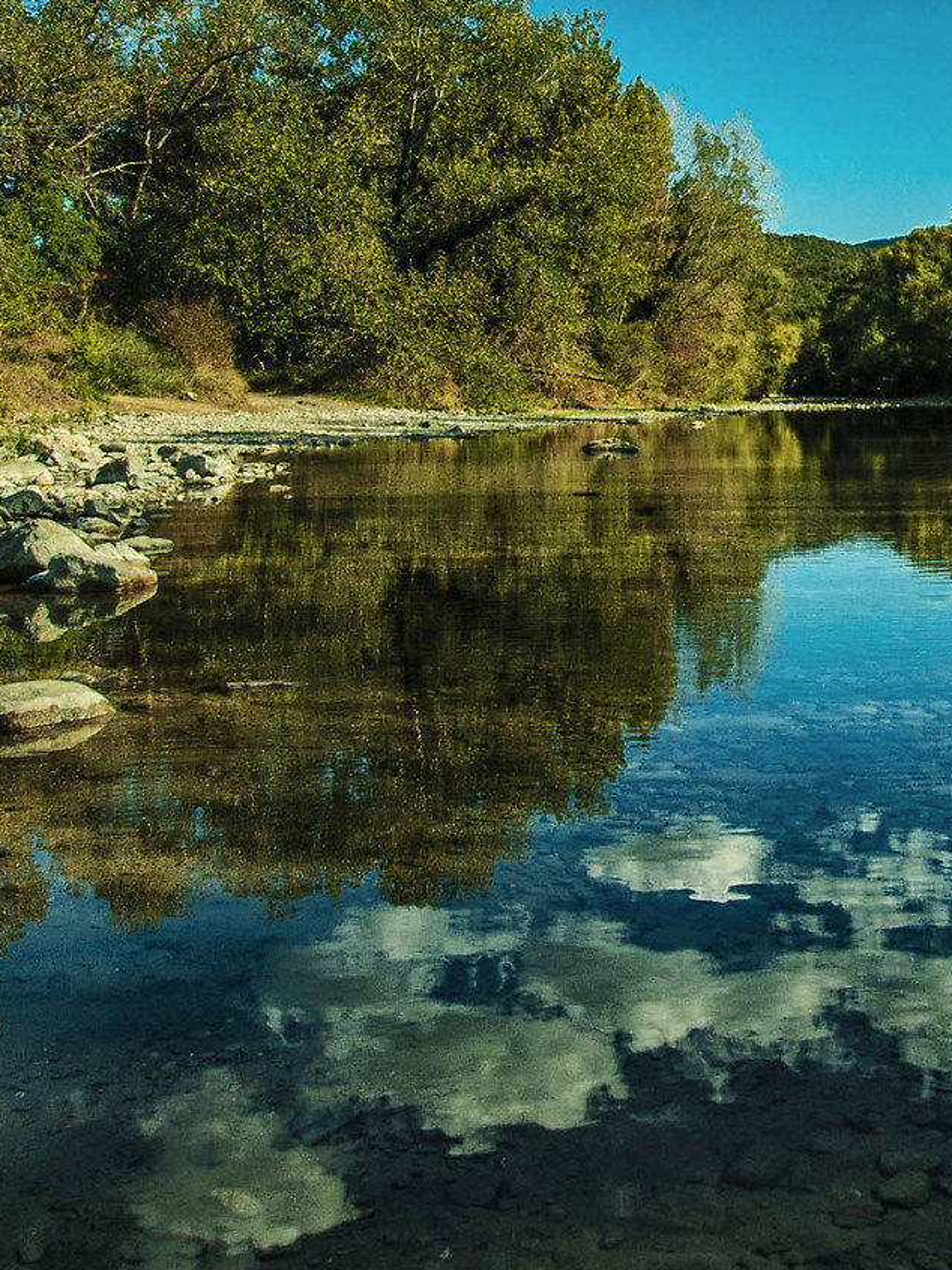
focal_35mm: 41
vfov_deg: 44.8
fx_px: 1503
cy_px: 388
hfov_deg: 32.4
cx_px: 946
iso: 100
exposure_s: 1/200
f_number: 8
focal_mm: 10
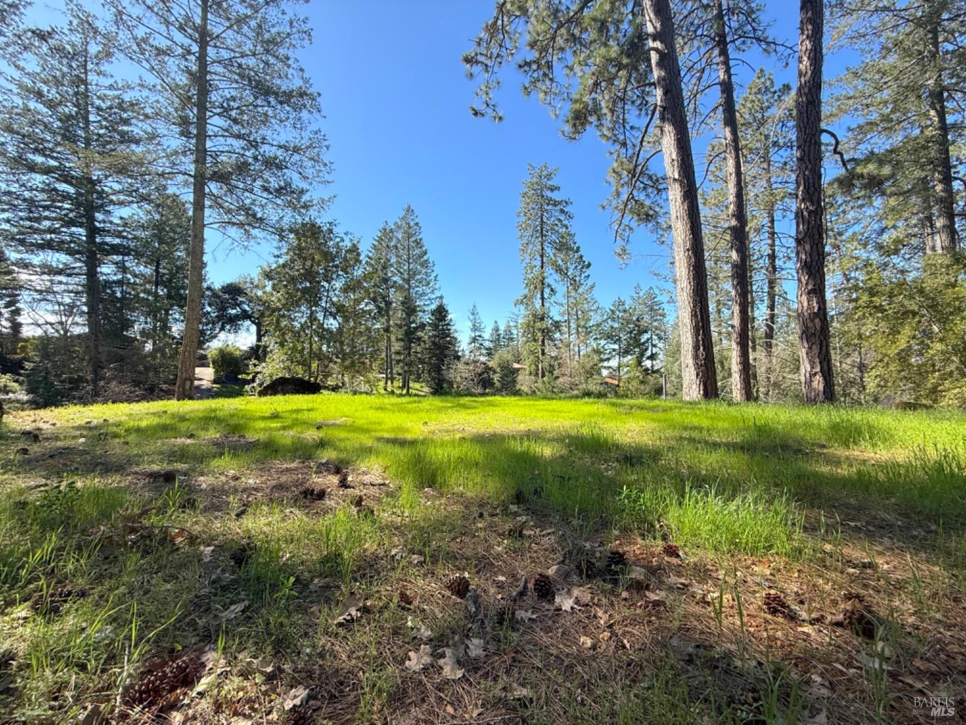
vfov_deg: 85.7
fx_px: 391
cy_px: 362
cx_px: 483
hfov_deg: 102.1
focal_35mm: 14
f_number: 2.2
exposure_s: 1/853
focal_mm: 2.22
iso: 50
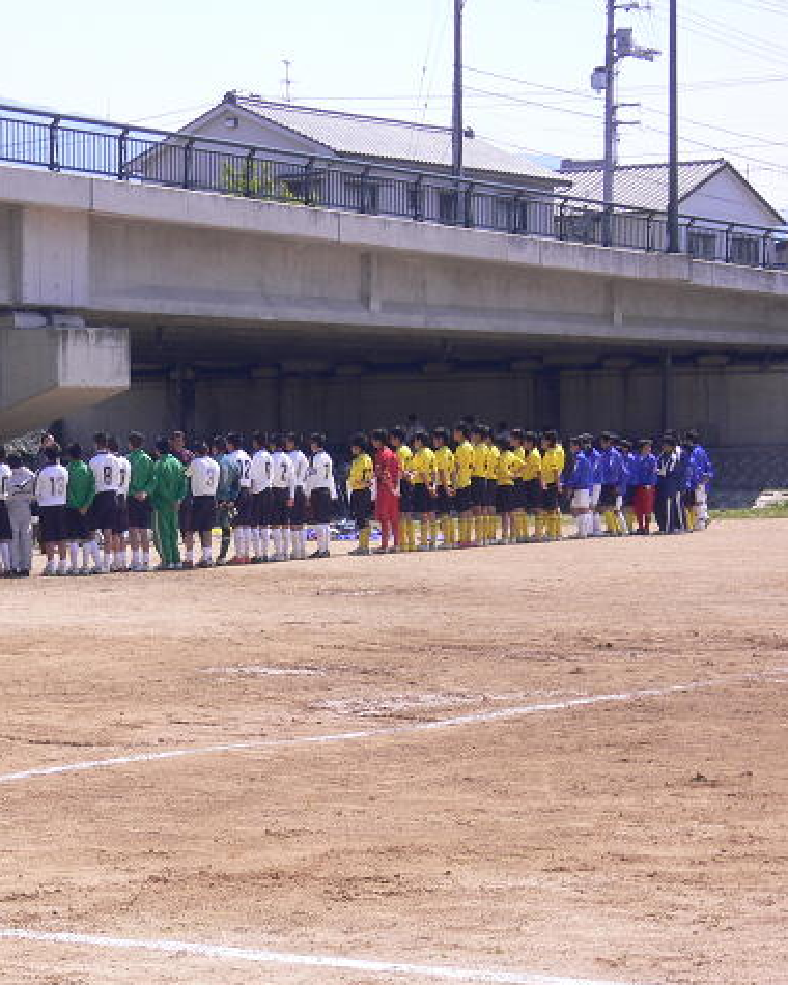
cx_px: 162
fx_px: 3411
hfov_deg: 13.1
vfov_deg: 16.4
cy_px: 496
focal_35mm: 117
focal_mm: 14.8
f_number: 9.4
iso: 80
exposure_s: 1/100
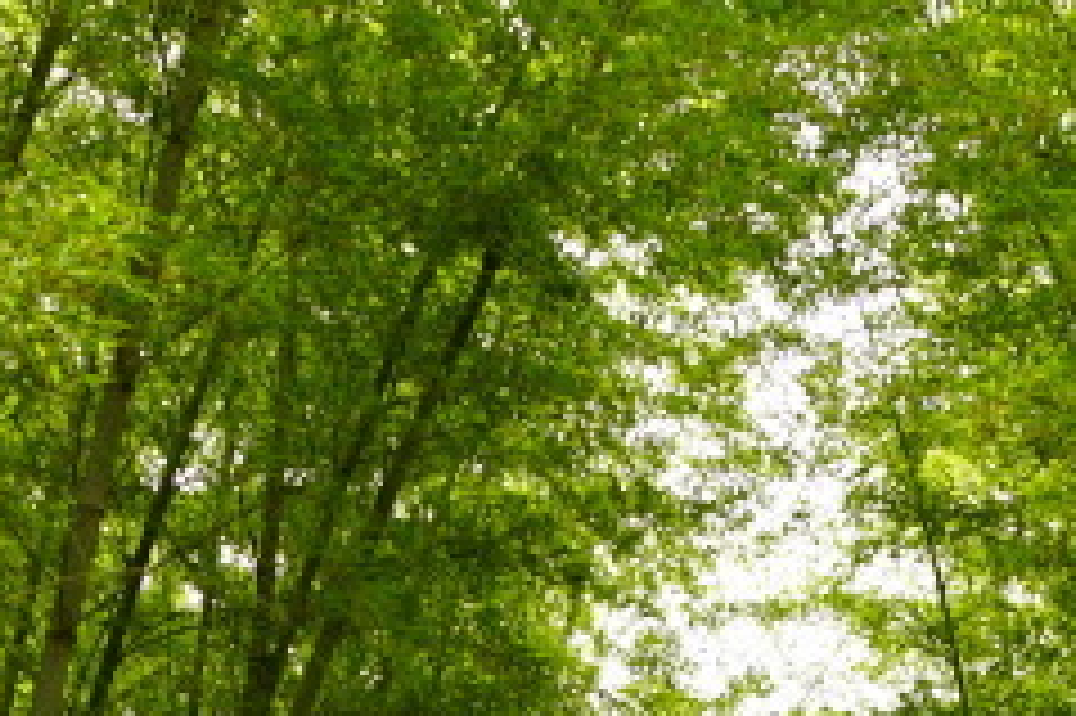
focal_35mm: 122
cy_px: 876
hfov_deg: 16.8
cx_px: 671
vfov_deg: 11.0
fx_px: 3648
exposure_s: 1/60
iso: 160
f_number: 4
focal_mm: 19
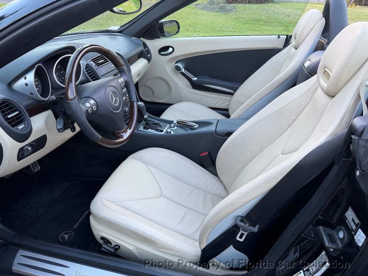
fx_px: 255
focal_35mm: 24
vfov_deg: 56.8
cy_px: 138
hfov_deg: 71.6
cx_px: 184
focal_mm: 6.76
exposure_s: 1/121
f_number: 1.78
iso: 100
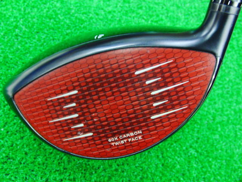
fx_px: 259
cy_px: 91
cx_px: 121
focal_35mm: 37
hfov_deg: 50.1
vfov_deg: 38.7
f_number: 3.6
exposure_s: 1/13
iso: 400
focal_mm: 6.42
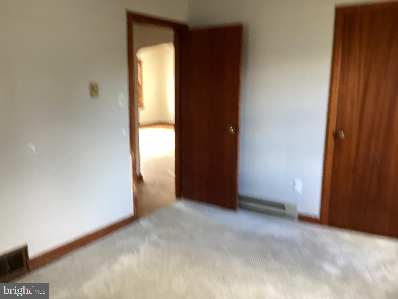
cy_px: 150
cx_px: 199
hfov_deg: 58.4
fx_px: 356
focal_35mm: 31
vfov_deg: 45.4
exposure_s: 1/50
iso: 160
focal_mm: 3.3
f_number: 2.4
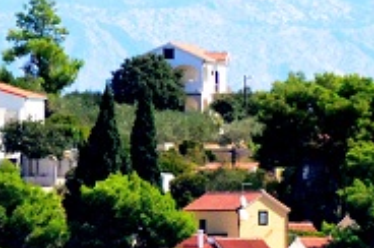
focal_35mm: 943
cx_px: -216
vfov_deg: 1.5
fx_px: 9780
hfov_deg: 2.2
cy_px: 257
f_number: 4.8
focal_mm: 116
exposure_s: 1/8000
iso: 2500
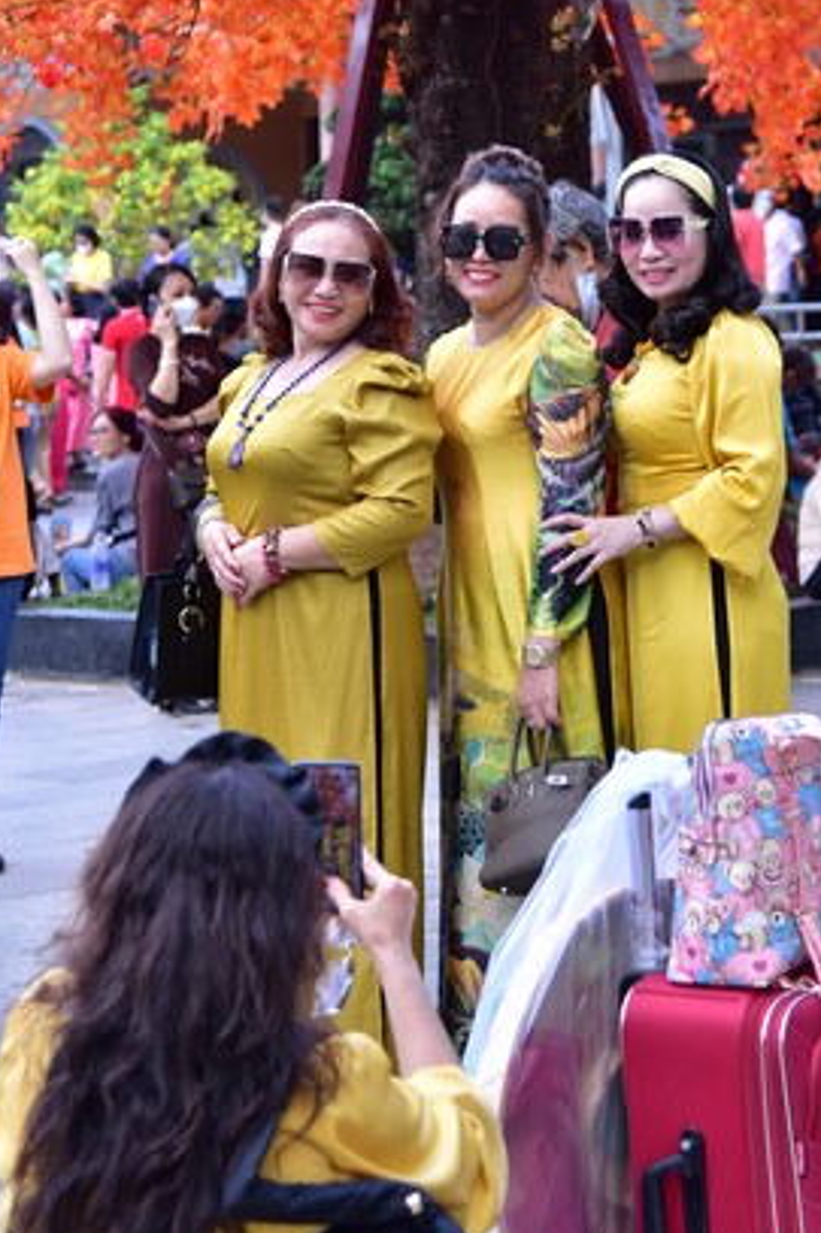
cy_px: 394
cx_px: 486
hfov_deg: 13.8
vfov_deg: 20.5
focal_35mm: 99
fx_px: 3389
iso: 250
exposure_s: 1/160
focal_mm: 62
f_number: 4.5
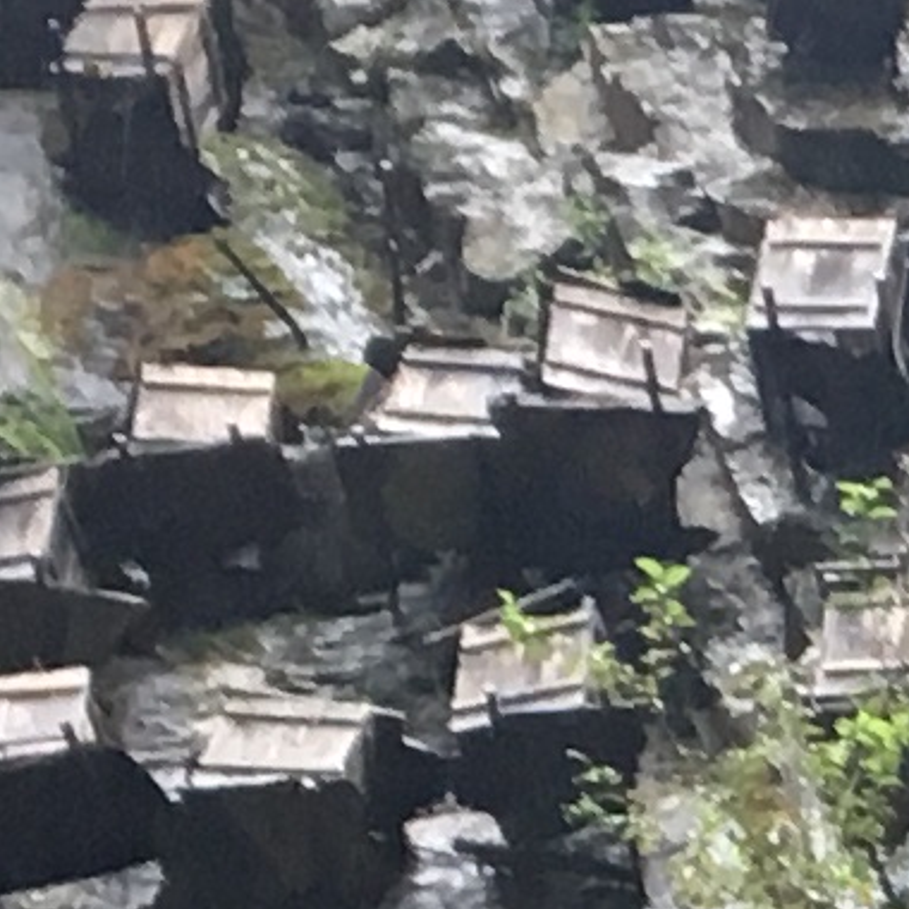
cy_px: 2306
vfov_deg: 6.1
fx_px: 8081
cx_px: 2332
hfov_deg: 6.1
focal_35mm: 272
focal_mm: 4.15
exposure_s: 1/33
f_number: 2.2
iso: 64
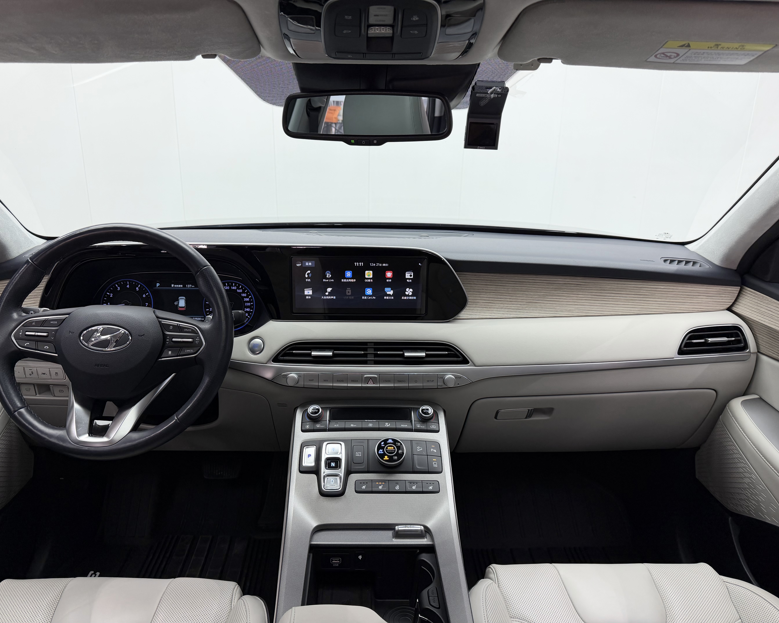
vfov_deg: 56.8
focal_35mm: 25
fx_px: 576
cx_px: 368
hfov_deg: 68.0
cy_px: 312
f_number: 1.78
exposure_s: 1/100
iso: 125
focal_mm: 6.76
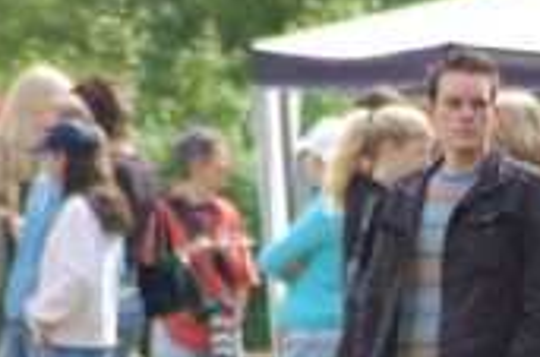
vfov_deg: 1.1
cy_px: 382
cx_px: 684
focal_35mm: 1191
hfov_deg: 1.7
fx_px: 17816
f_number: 5.6
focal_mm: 300
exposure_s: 1/500
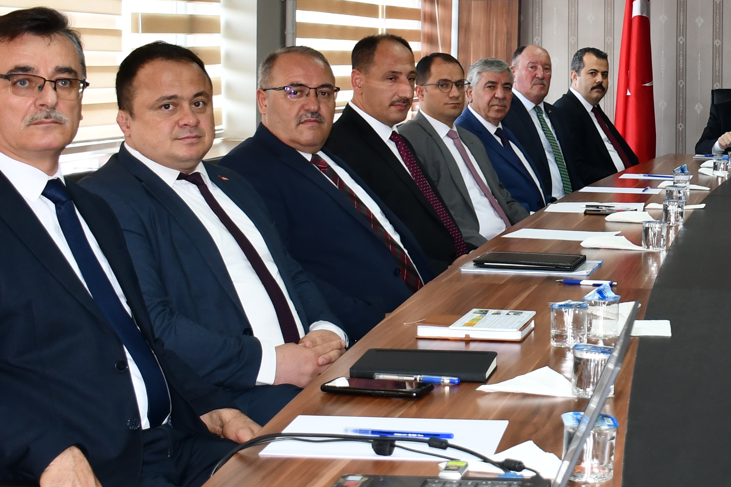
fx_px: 1401
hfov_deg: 27.6
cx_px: 721
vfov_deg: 19.6
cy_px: 146
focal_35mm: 69
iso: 400
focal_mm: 18
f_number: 3.5
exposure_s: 1/100
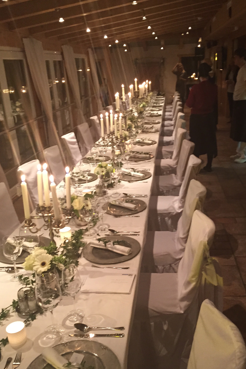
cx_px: 140
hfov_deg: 37.8
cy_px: 207
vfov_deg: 54.3
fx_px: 359
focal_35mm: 35
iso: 250
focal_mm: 4.15
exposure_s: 1/17
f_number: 2.2
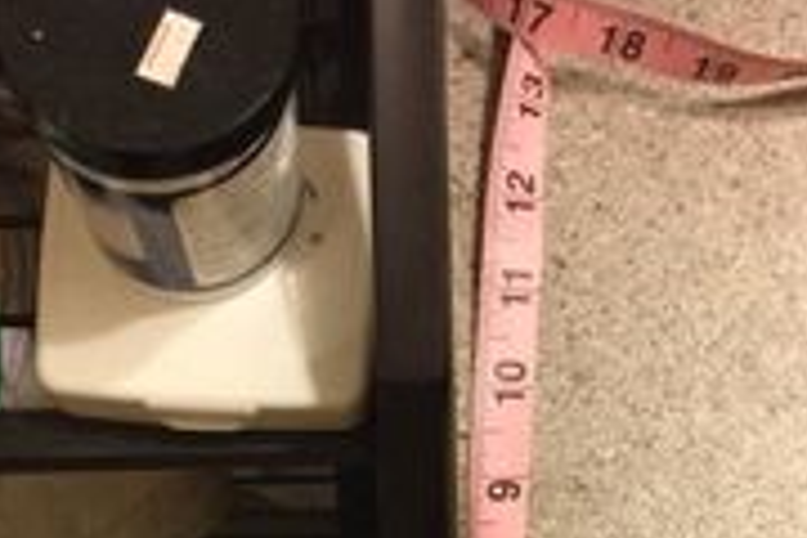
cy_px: 735
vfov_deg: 18.6
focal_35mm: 67
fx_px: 1502
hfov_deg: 30.1
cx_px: 368
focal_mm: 4.15
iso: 80
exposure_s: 1/15
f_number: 2.2
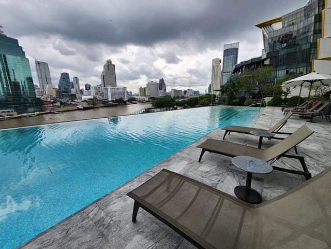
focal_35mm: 13
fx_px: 124
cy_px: 124
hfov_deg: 106.2
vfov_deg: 89.9
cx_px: 166
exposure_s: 1/1176
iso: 50
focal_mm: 2.2
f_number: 2.2
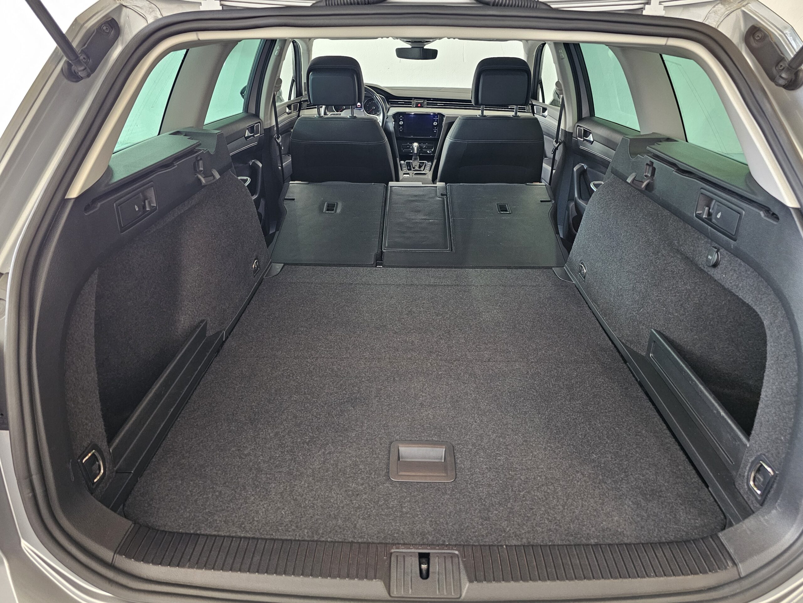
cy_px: 302
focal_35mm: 23
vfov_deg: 58.9
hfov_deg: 73.9
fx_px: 534
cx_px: 402
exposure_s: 1/24
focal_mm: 6.3
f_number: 1.7
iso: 800
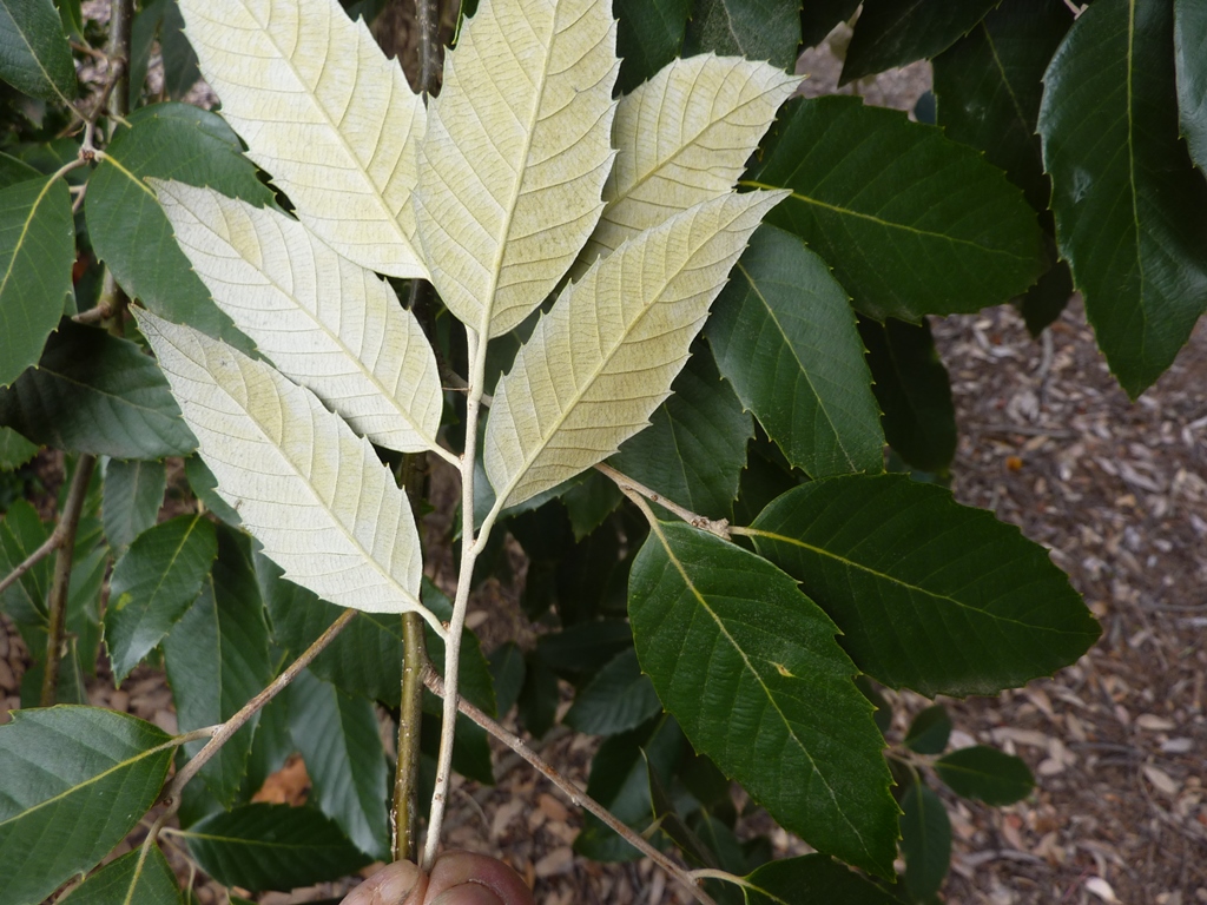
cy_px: 452
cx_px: 604
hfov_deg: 69.4
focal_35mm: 25
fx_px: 872
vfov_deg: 54.9
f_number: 3.3
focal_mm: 4.1
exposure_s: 1/80
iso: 80
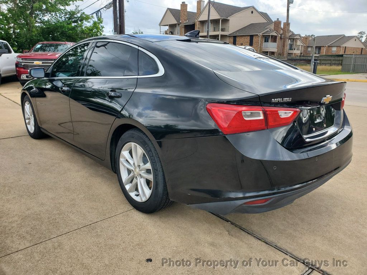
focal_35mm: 26
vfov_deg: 53.1
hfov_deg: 67.3
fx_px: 276
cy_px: 138
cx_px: 184
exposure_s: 1/523
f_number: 2.4
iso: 50
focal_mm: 4.3
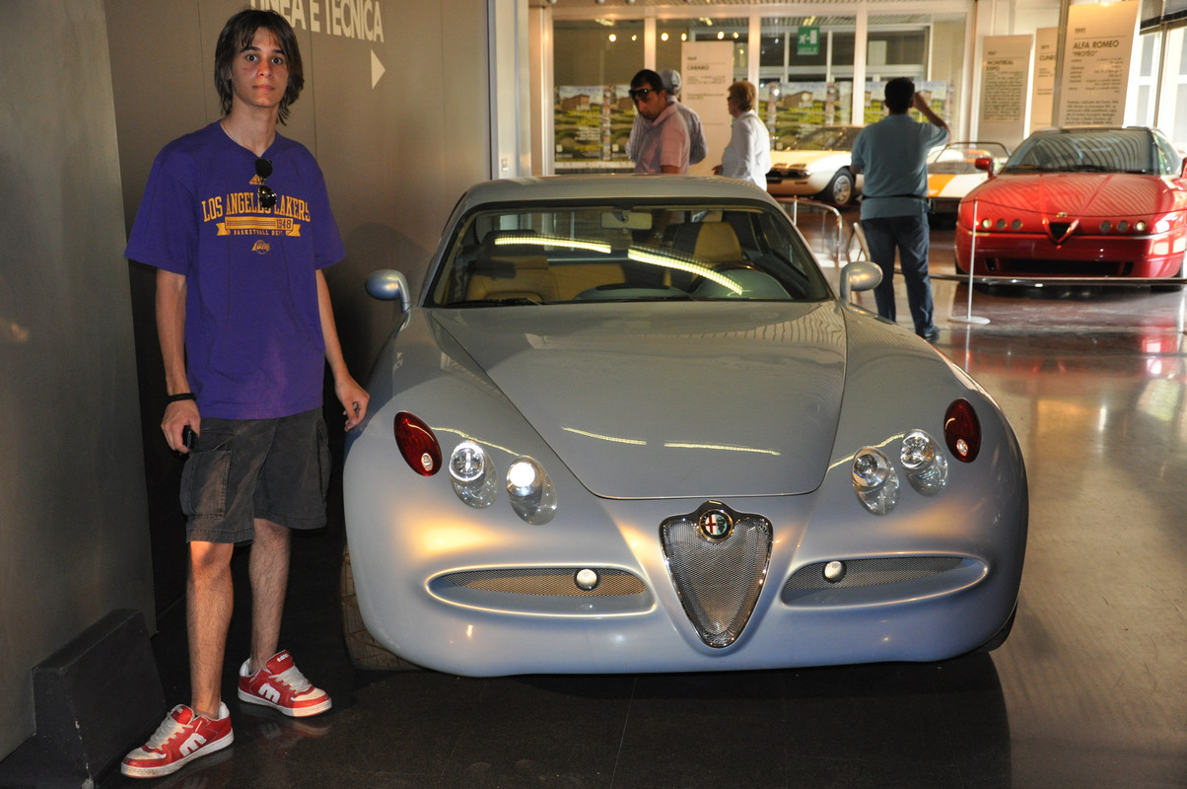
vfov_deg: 29.8
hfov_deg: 43.6
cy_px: 394
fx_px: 1482
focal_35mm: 45
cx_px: 594
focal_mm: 30
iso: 800
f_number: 4.2
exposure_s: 1/60
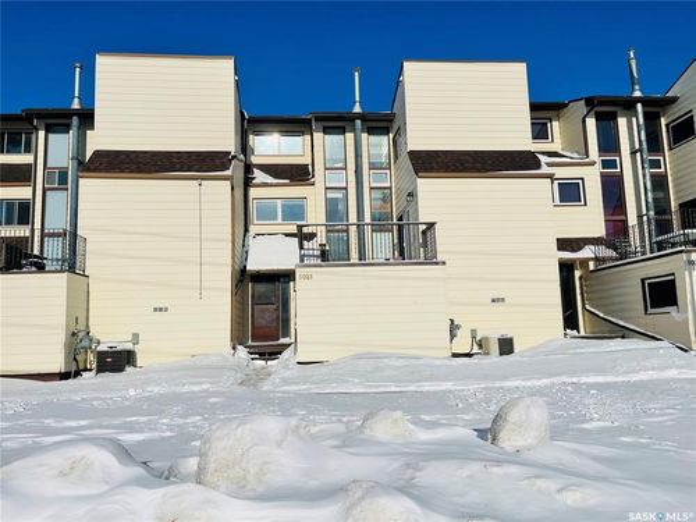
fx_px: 503
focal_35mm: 25
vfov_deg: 54.9
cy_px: 261
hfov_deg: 69.4
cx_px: 348
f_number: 1.6
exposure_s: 1/17544
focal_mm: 5.1
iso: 32
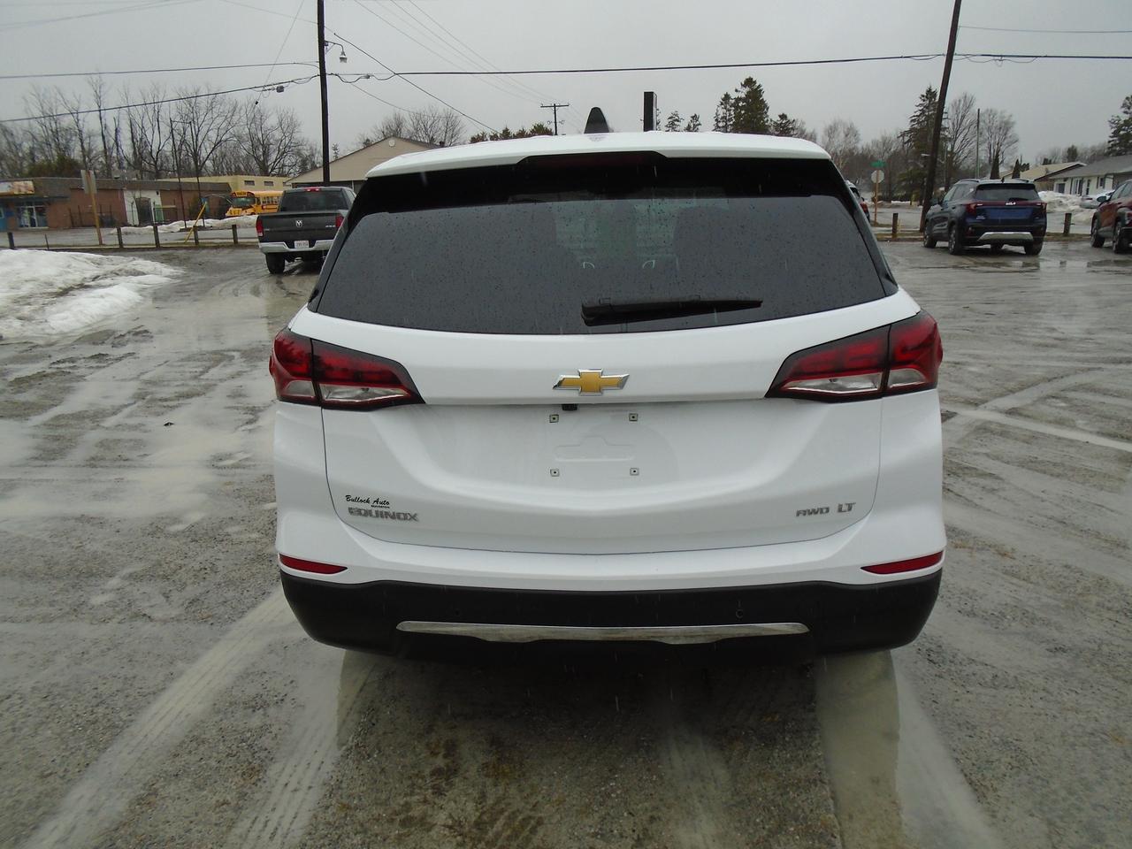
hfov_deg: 67.3
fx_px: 850
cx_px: 566
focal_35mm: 26
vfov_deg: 53.1
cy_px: 424
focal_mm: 4.6
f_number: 3.2
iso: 100
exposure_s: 1/500
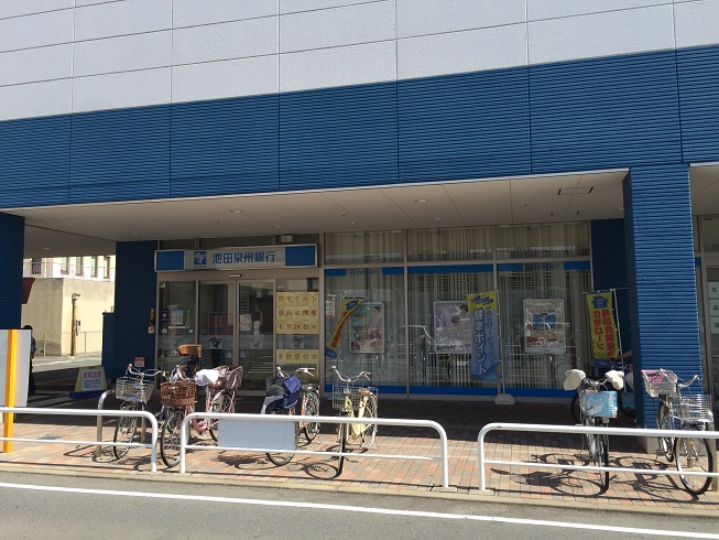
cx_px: 360
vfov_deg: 48.2
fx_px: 602
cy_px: 270
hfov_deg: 61.7
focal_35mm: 29
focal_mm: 4.15
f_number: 2.2
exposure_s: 1/1412
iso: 32
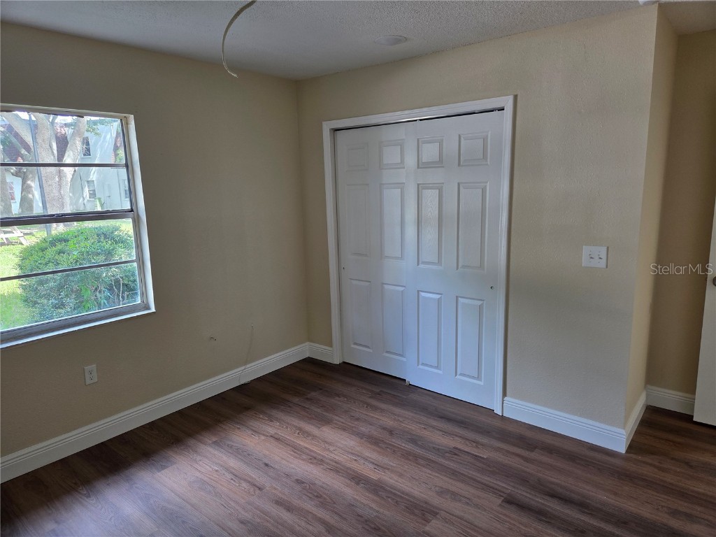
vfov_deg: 58.9
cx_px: 358
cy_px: 268
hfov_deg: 73.9
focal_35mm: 23
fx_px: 476
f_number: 1.8
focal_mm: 5.4
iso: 80
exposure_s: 1/120
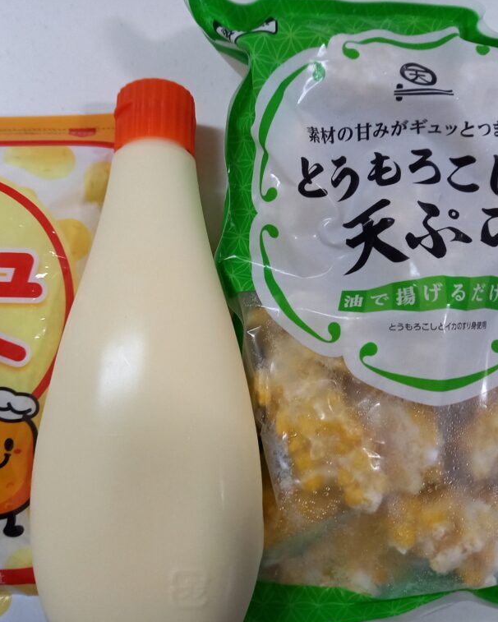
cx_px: 210
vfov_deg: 54.2
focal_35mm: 33
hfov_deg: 44.4
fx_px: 608
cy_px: 313
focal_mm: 4.65
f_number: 1.8
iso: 320
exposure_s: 1/50
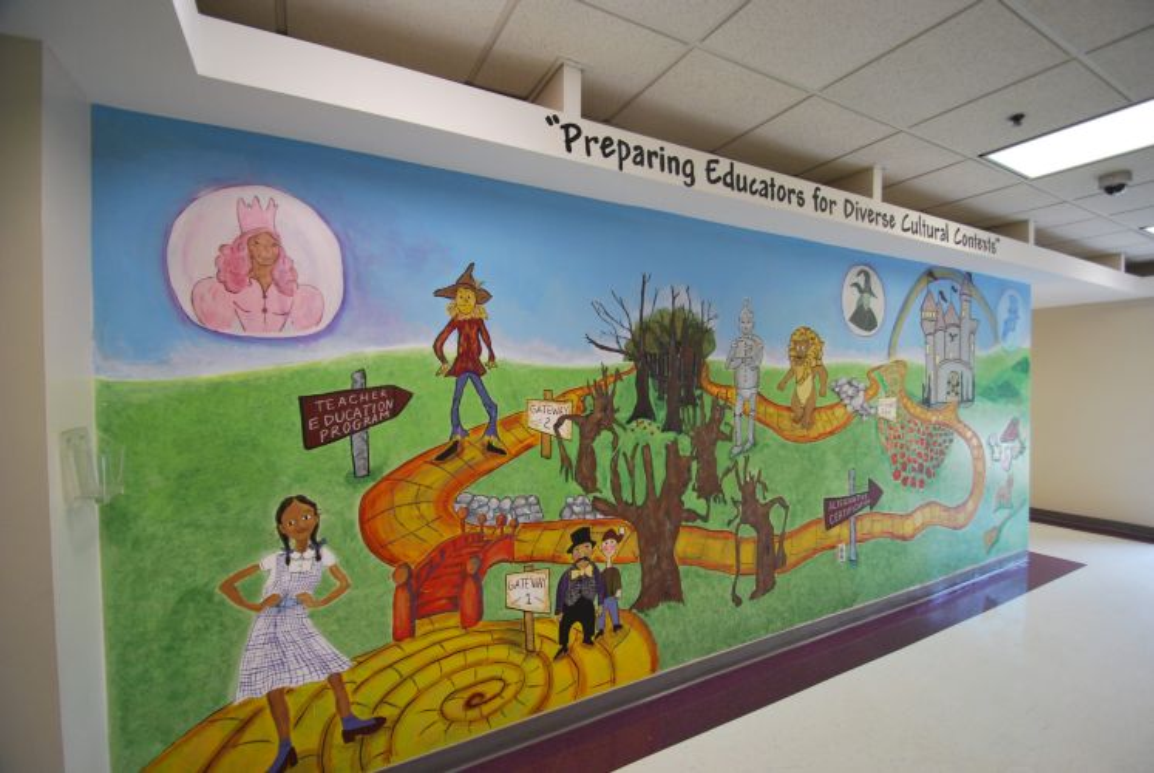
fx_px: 481
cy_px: 386
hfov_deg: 100.3
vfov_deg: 77.5
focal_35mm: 15
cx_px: 577
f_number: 3.5
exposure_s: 1/50
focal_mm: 10
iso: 400
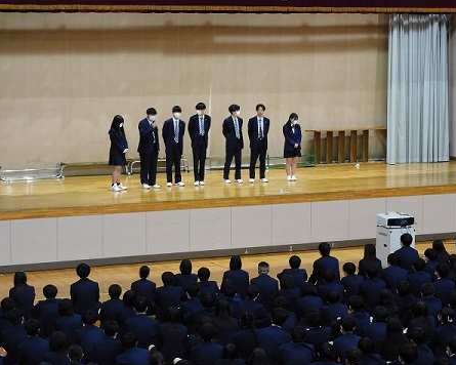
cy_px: 182
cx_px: 212
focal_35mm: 100
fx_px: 1350
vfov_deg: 15.4
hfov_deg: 19.2
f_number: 4.8
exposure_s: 1/20
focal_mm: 17
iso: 400
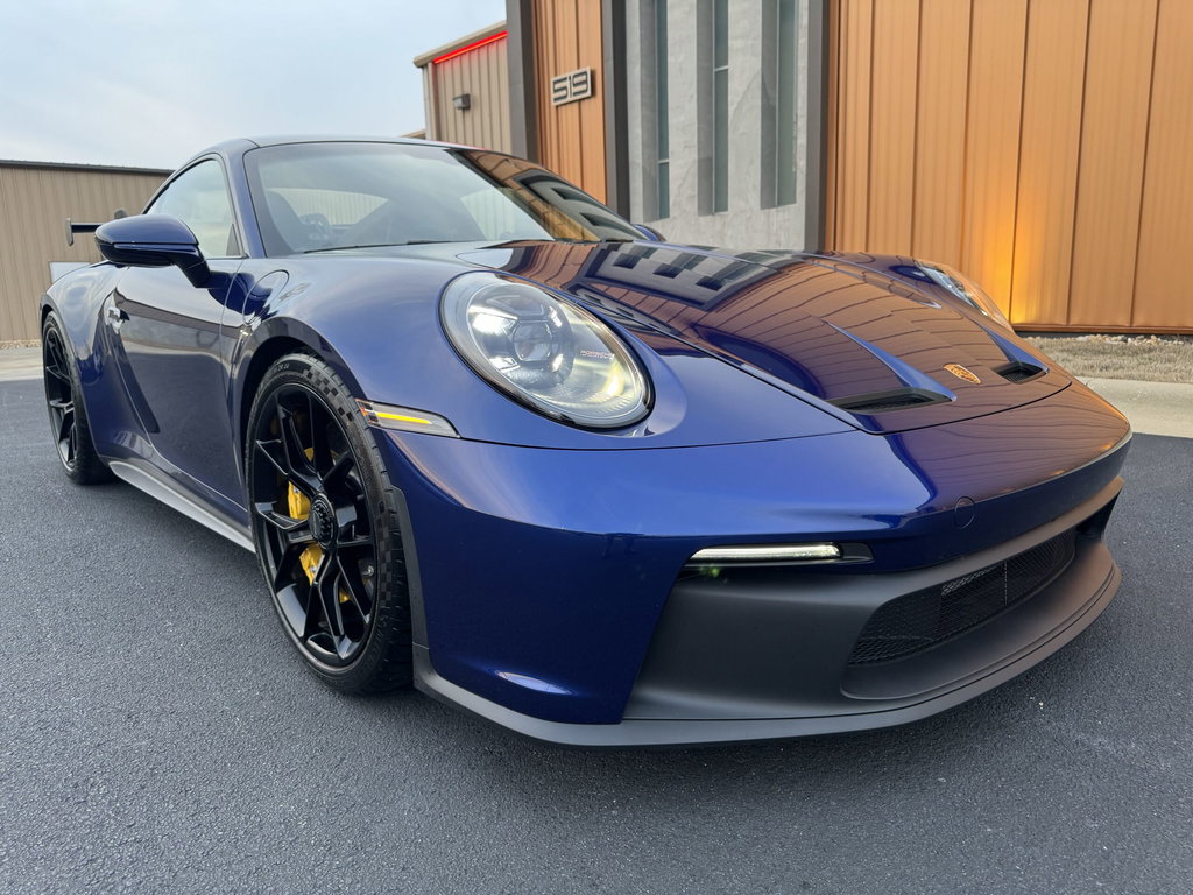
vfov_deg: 56.8
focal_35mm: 24
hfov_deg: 71.6
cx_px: 596
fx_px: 827
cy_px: 448
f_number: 1.78
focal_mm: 6.86
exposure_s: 1/60
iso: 125
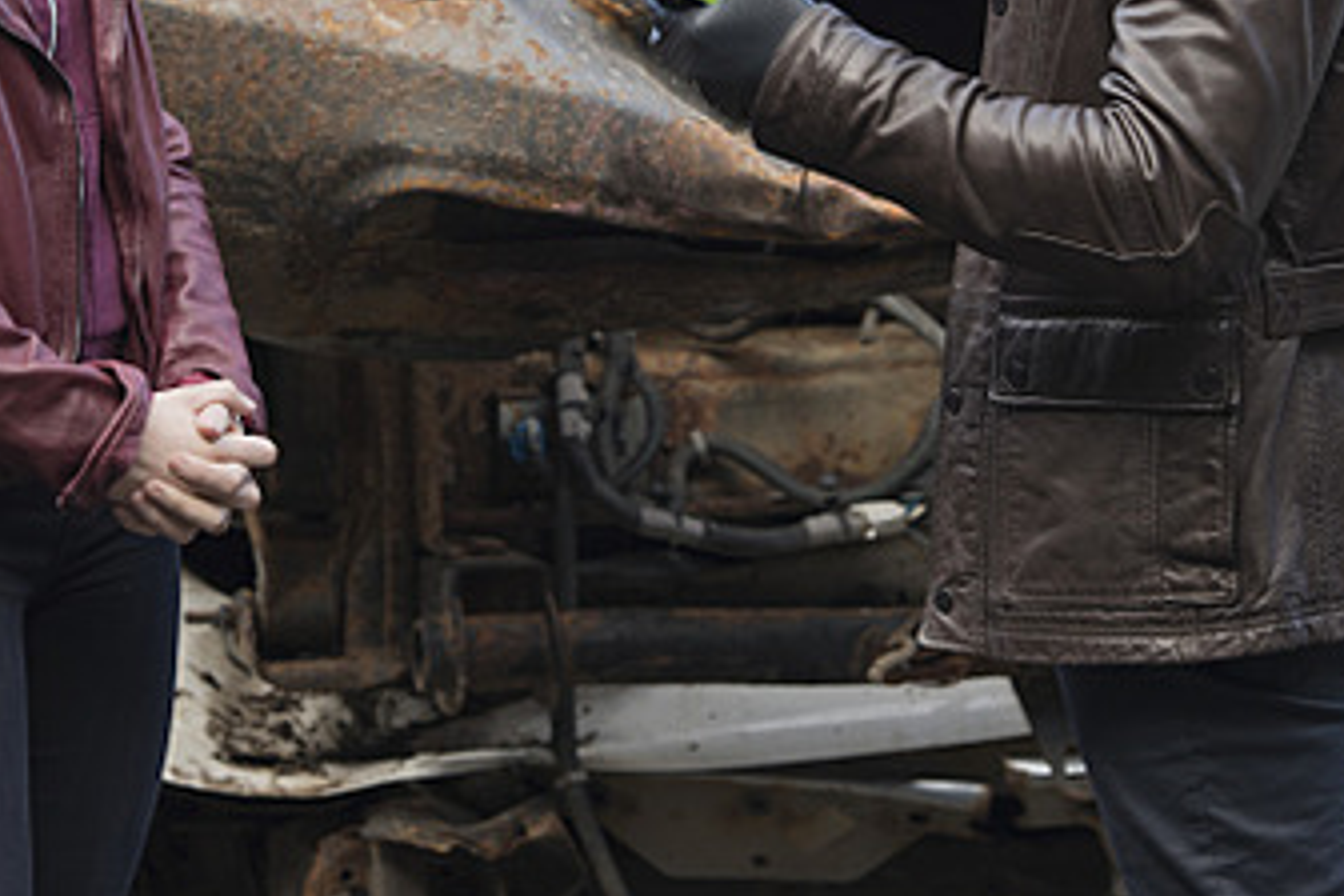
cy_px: -32
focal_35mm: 269
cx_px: 532
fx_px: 10042
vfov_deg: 5.1
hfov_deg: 7.7
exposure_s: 1/125
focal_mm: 116
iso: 200
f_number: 4.5
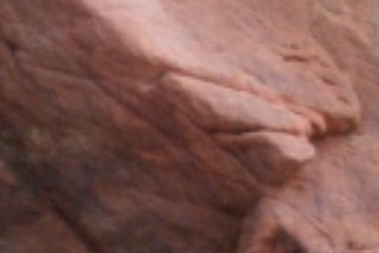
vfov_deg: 2.3
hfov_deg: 3.4
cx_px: -687
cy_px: 319
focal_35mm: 595
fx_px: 6264
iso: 500
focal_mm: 50
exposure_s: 1/160
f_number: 5.6
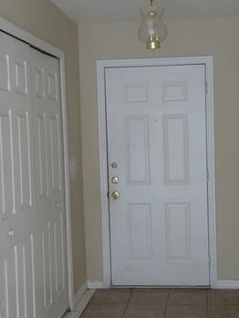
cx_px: 146
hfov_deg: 32.8
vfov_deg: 42.9
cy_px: 160
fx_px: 405
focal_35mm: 44
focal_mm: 3.46
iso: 186
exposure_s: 1/30
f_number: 2.2
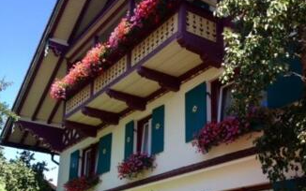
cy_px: 154
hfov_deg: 40.3
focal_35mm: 50
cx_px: 153
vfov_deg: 25.4
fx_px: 417
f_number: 2.4
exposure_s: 1/412
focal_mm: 4.28
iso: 64
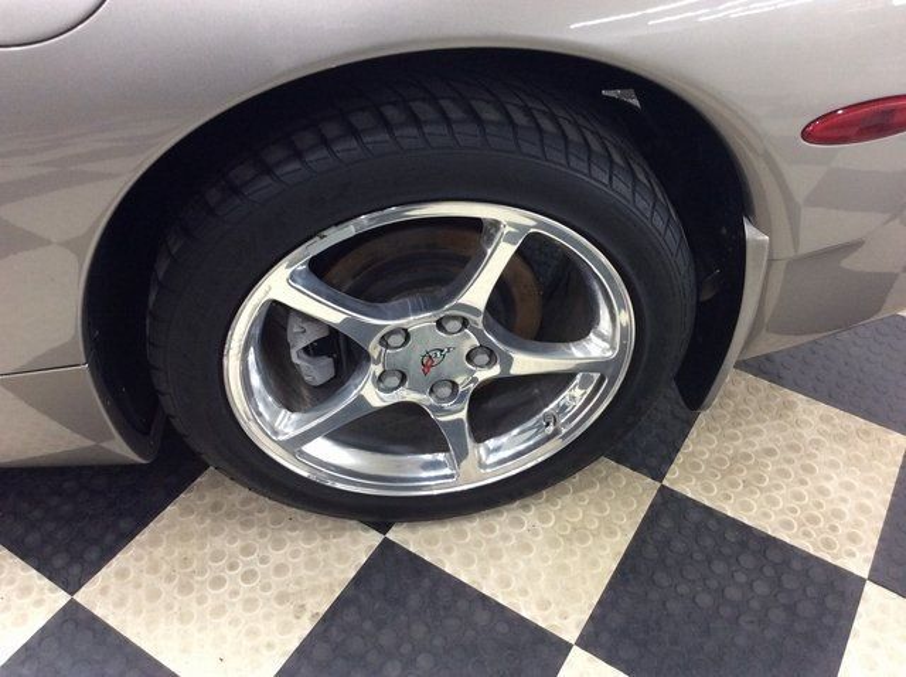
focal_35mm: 32
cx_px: 453
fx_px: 836
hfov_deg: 56.9
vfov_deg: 44.1
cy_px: 338
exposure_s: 1/24
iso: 100
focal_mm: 3.3
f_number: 2.4
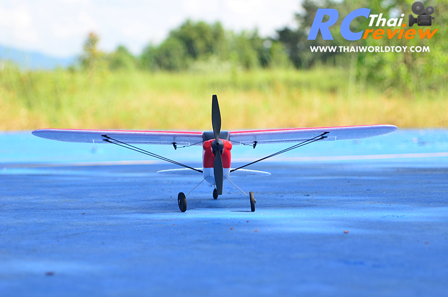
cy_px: 148
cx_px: 224
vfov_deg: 11.4
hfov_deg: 17.1
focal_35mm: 120
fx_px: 1489
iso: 100
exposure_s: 1/125
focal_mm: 80
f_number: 5.6
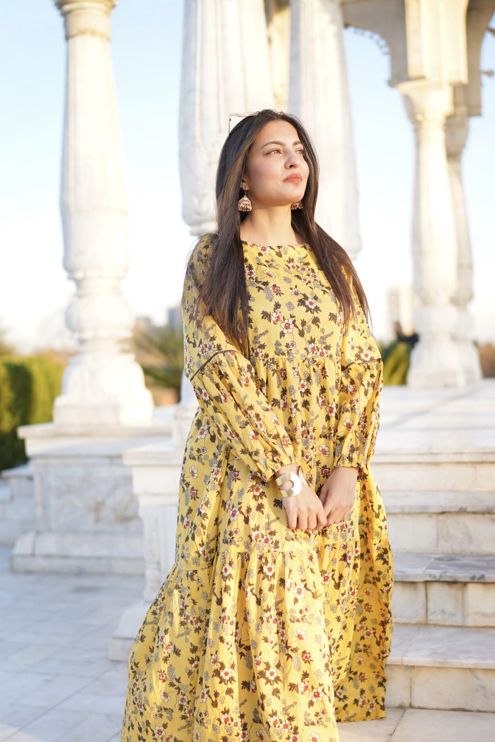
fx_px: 990
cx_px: 285
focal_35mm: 48
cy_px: 437
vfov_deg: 41.0
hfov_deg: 28.0
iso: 100
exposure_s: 1/640
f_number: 1.4
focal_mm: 35
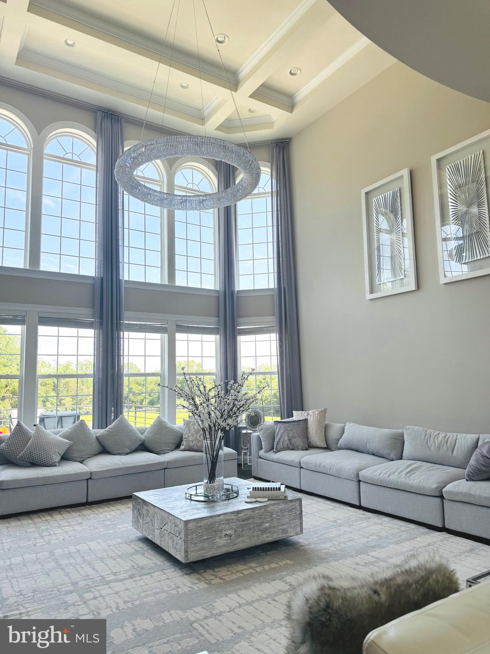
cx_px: 245
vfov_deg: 71.6
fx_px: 453
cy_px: 327
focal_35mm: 24
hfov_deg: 56.8
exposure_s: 1/499
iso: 80
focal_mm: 6.76
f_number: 1.78
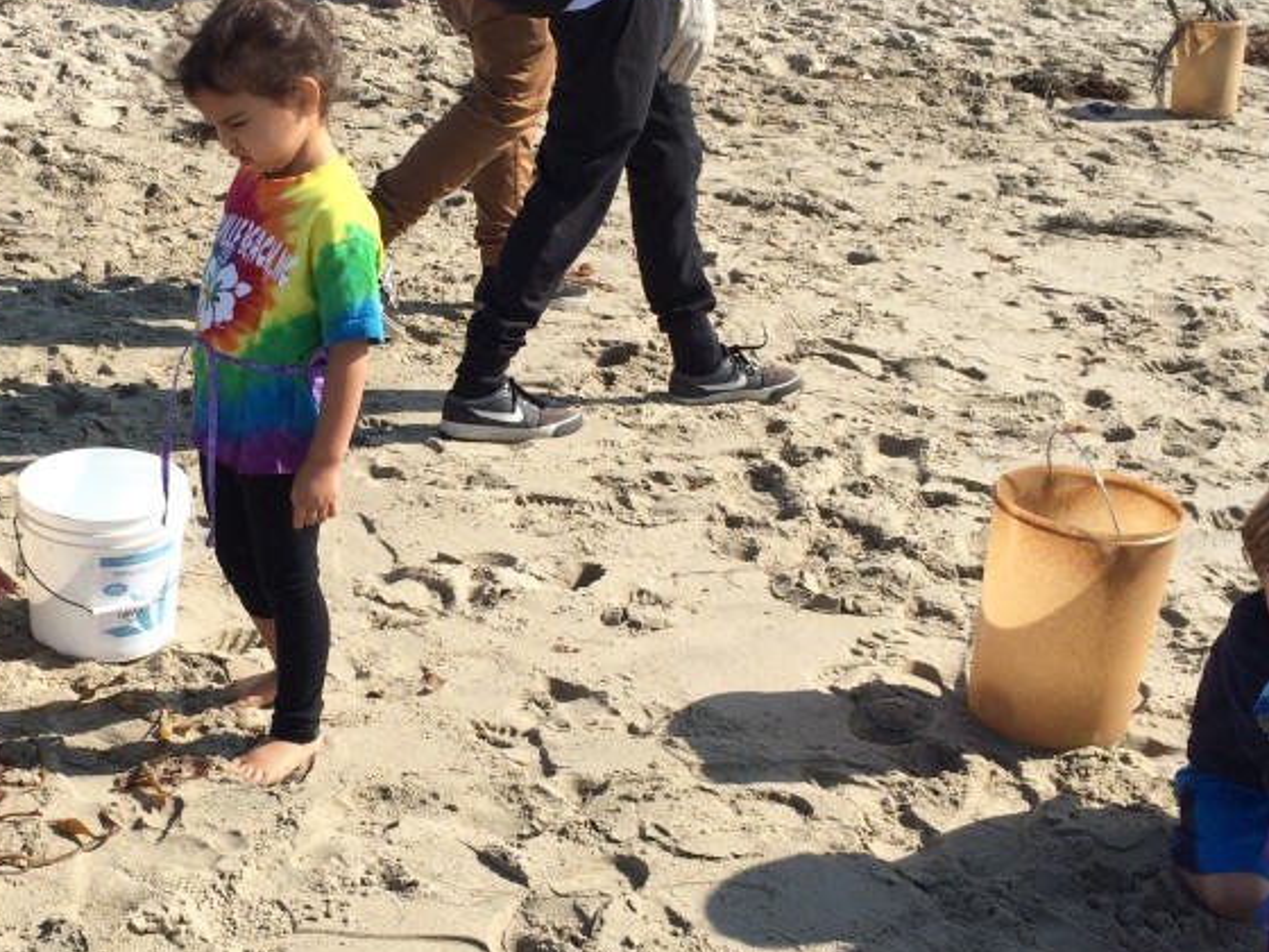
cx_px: 365
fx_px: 1943
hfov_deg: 35.6
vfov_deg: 27.5
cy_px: 492
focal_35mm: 53
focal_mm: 4.15
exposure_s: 1/2053
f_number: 2.2
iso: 32
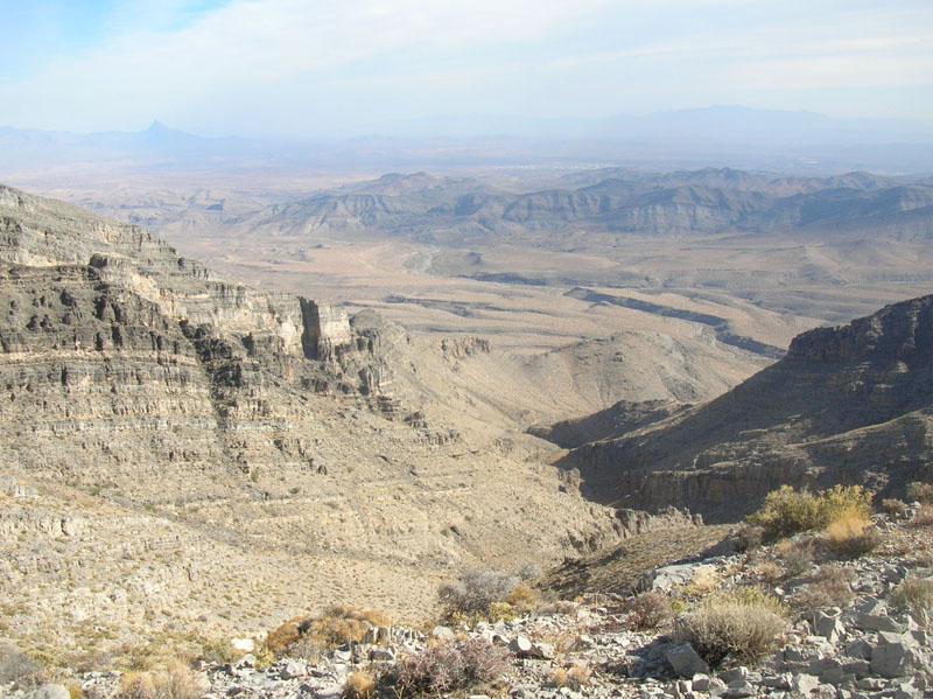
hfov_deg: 52.7
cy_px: 350
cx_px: 466
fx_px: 943
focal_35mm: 35
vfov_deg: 40.7
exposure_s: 1/186
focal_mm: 5.8
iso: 50
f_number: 5.6
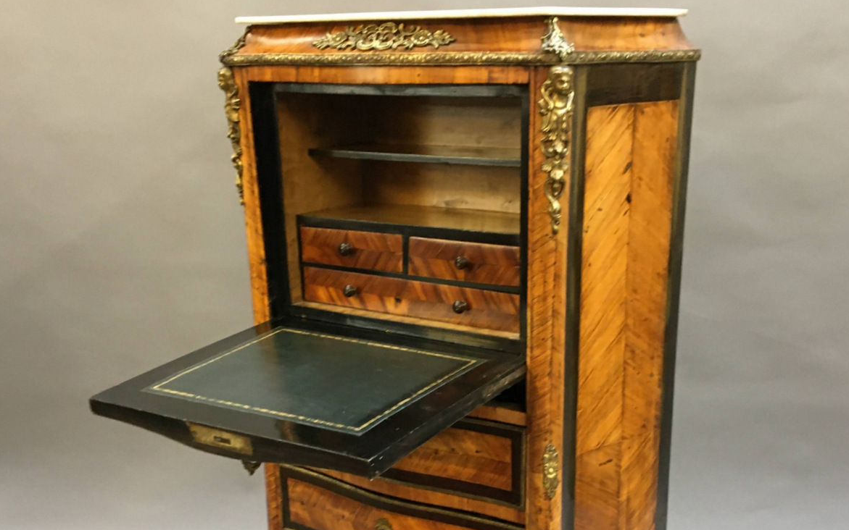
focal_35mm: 42
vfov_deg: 30.2
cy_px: 374
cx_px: 433
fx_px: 972
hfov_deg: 47.2
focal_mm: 4.15
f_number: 2.2
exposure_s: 1/33
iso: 200
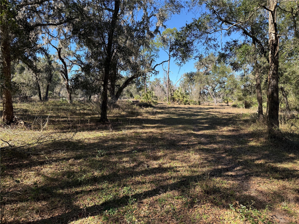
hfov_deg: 71.6
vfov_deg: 56.8
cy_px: 112
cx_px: 150
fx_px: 207
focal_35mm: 24
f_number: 1.78
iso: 100
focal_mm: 6.76
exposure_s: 1/1553
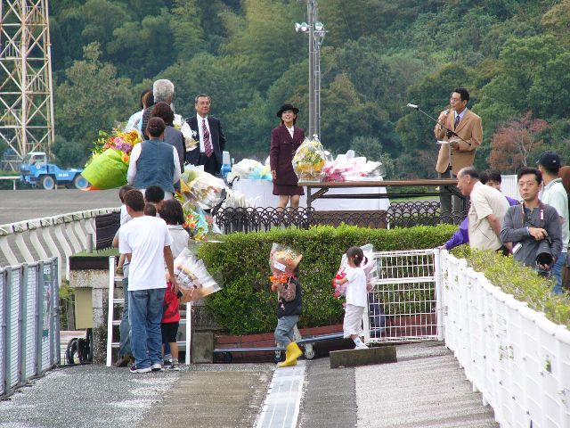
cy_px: 214
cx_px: 285
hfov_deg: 7.0
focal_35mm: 285
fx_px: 4693
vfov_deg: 5.2
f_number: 2.8
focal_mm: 47.5
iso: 50
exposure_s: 1/60
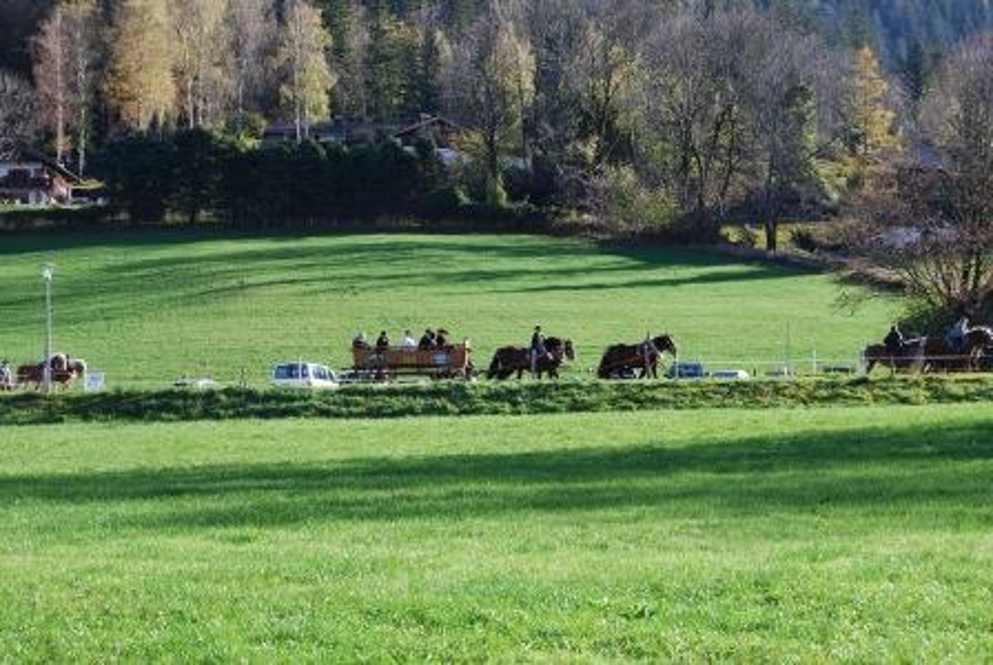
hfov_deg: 24.6
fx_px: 2279
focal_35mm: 82
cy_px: 332
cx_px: 496
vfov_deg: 16.6
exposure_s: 1/125
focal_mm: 55
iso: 200
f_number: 9
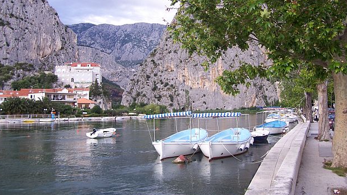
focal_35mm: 38
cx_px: 171
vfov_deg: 31.0
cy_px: 68
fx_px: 350
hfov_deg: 52.8
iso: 80
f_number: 2.7
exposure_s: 1/250
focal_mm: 5.6
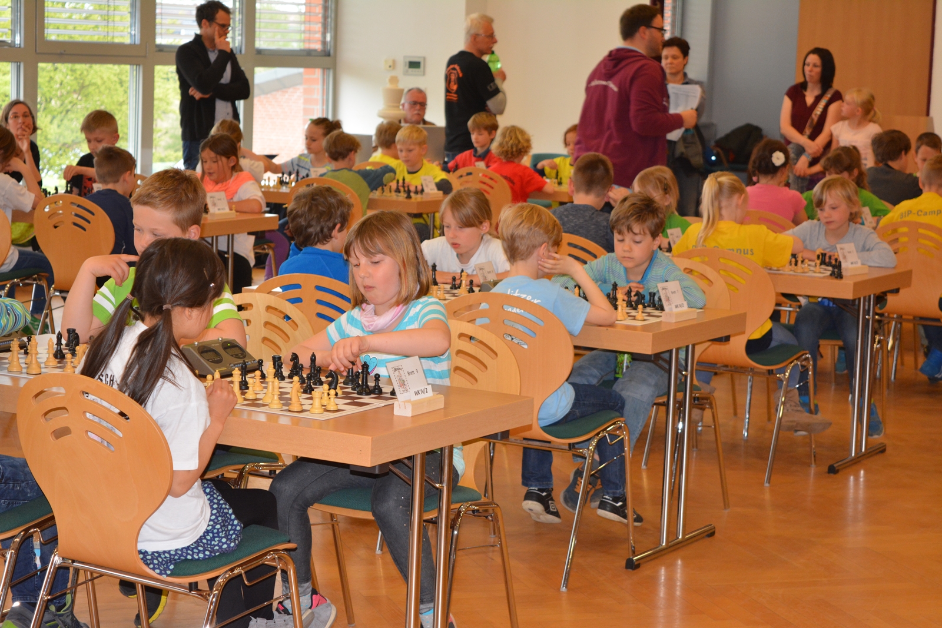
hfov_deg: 24.6
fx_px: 2159
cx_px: 471
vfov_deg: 16.6
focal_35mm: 82
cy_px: 314
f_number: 5.6
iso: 1000
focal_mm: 55
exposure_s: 1/60
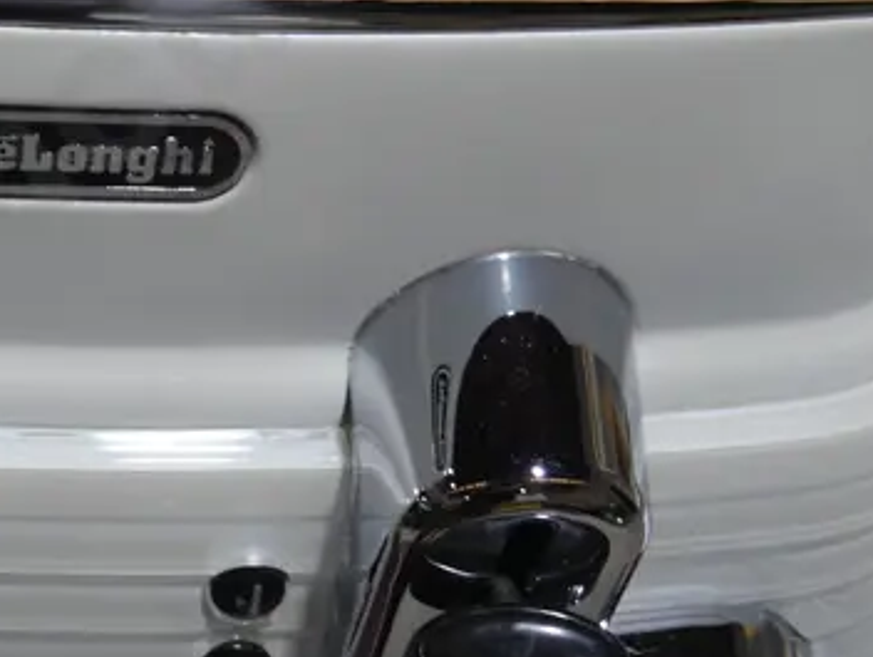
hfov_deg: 20.5
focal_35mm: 93
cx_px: 25
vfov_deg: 15.9
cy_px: 167
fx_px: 2349
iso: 200
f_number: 3.6
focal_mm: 16
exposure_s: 1/125
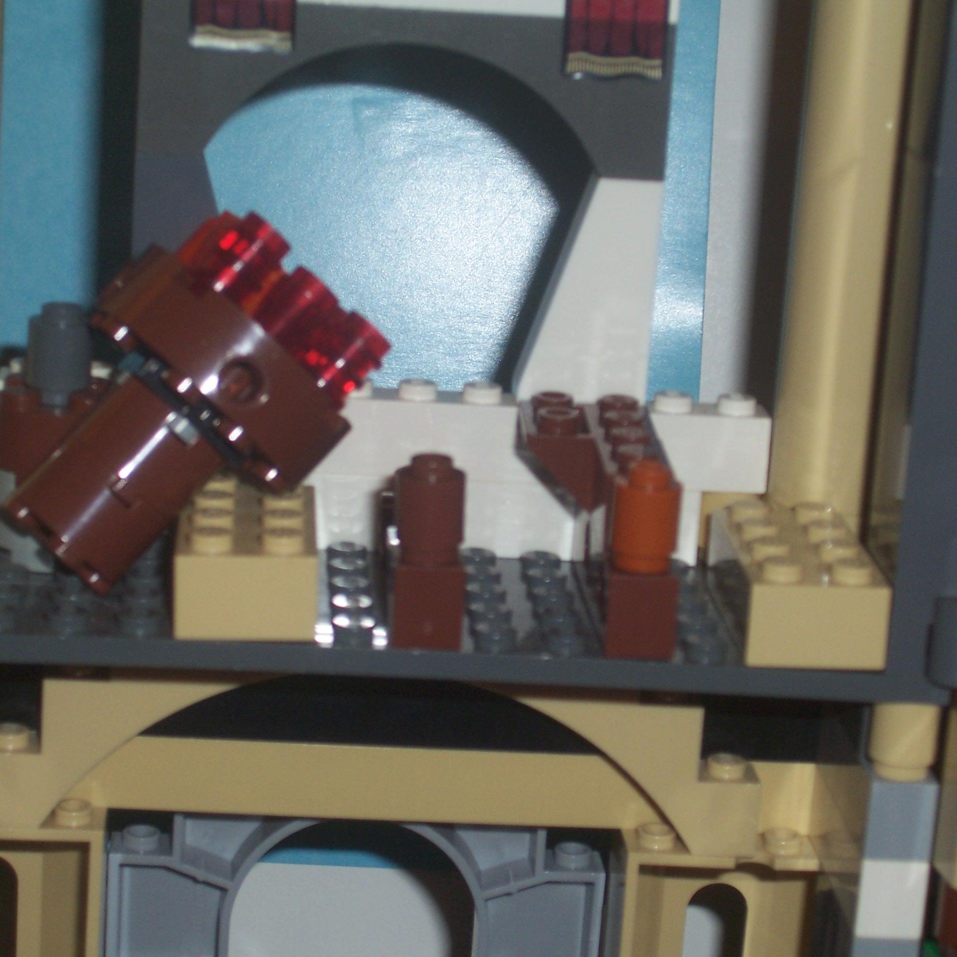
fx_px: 3034
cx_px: 471
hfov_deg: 17.9
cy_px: 479
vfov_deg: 17.9
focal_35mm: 97
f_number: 4.1
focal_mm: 13.5
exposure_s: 1/90
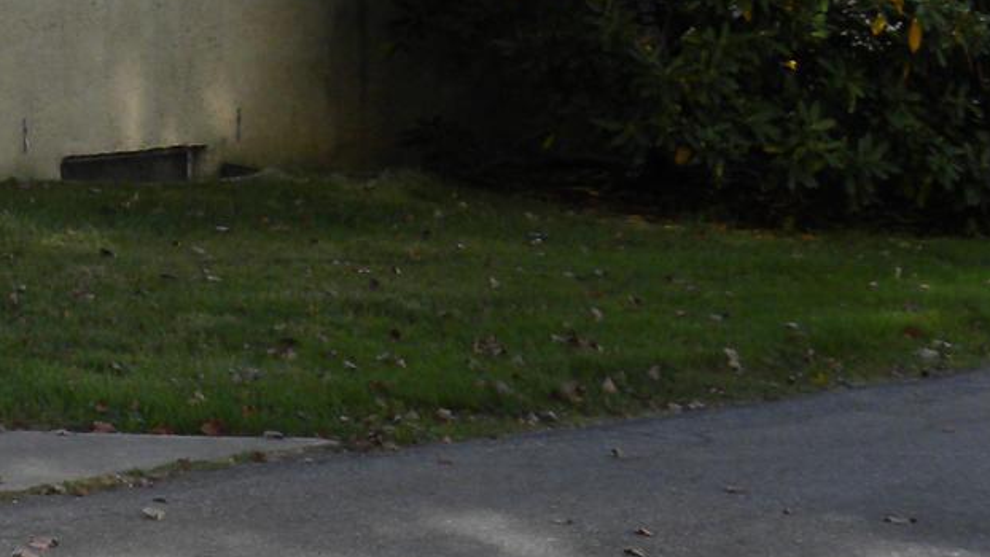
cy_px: -371
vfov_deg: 7.2
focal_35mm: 165
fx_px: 4332
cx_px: -522
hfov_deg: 12.4
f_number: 3.5
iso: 64
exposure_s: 1/162
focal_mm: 8.2
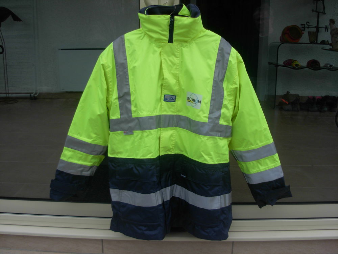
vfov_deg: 37.7
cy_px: 127
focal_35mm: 38
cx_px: 169
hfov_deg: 49.0
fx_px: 371
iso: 79
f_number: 2.9
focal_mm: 6.3
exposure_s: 1/67.8
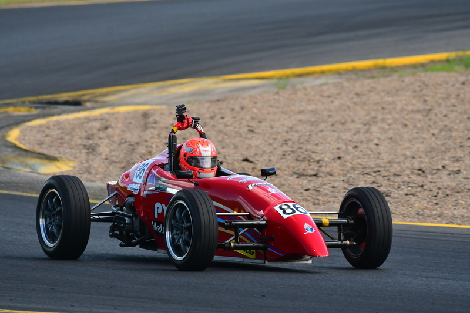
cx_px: 235
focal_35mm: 750
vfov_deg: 1.8
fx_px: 9789
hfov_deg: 2.8
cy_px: 156
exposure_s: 1/640
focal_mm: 500
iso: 500
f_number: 7.1
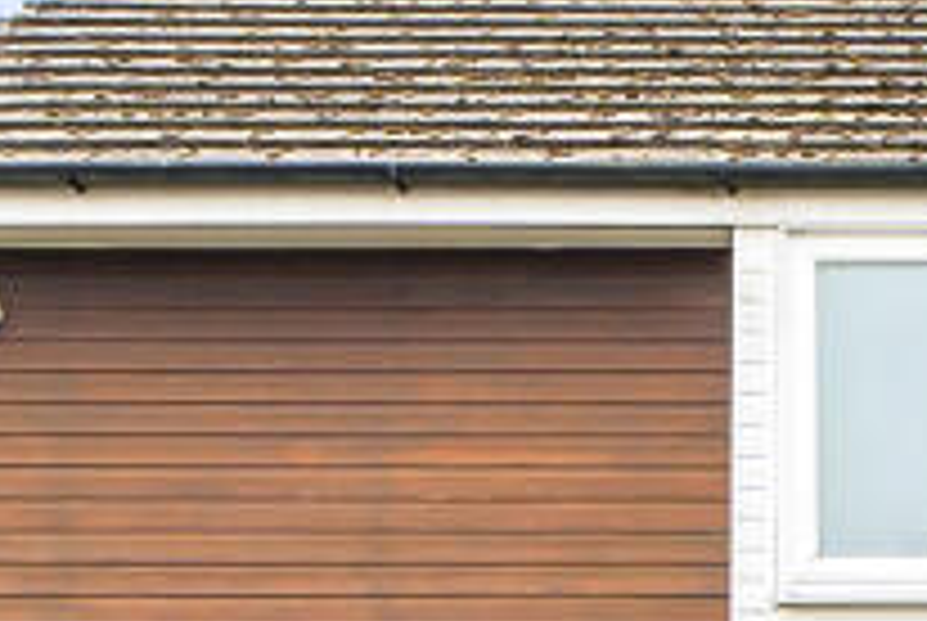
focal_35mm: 149
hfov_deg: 13.1
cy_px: 875
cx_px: 1354
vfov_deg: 9.0
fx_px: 3842
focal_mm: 20
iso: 400
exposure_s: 1/160
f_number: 8
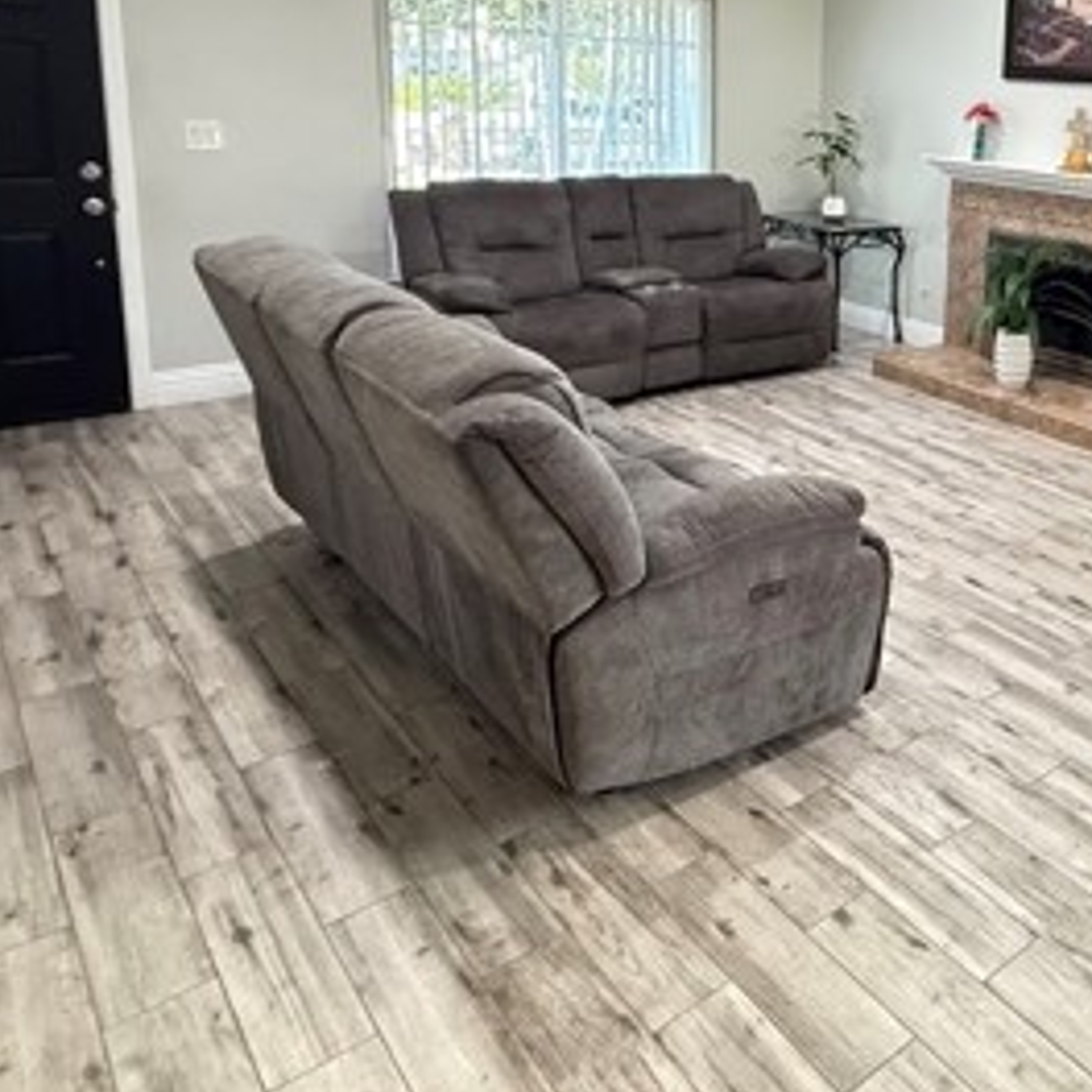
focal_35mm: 30
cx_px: 1013
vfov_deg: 51.9
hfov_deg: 47.6
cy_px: 285
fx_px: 1071
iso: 800
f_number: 2.2
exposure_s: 1/60
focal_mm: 2.22
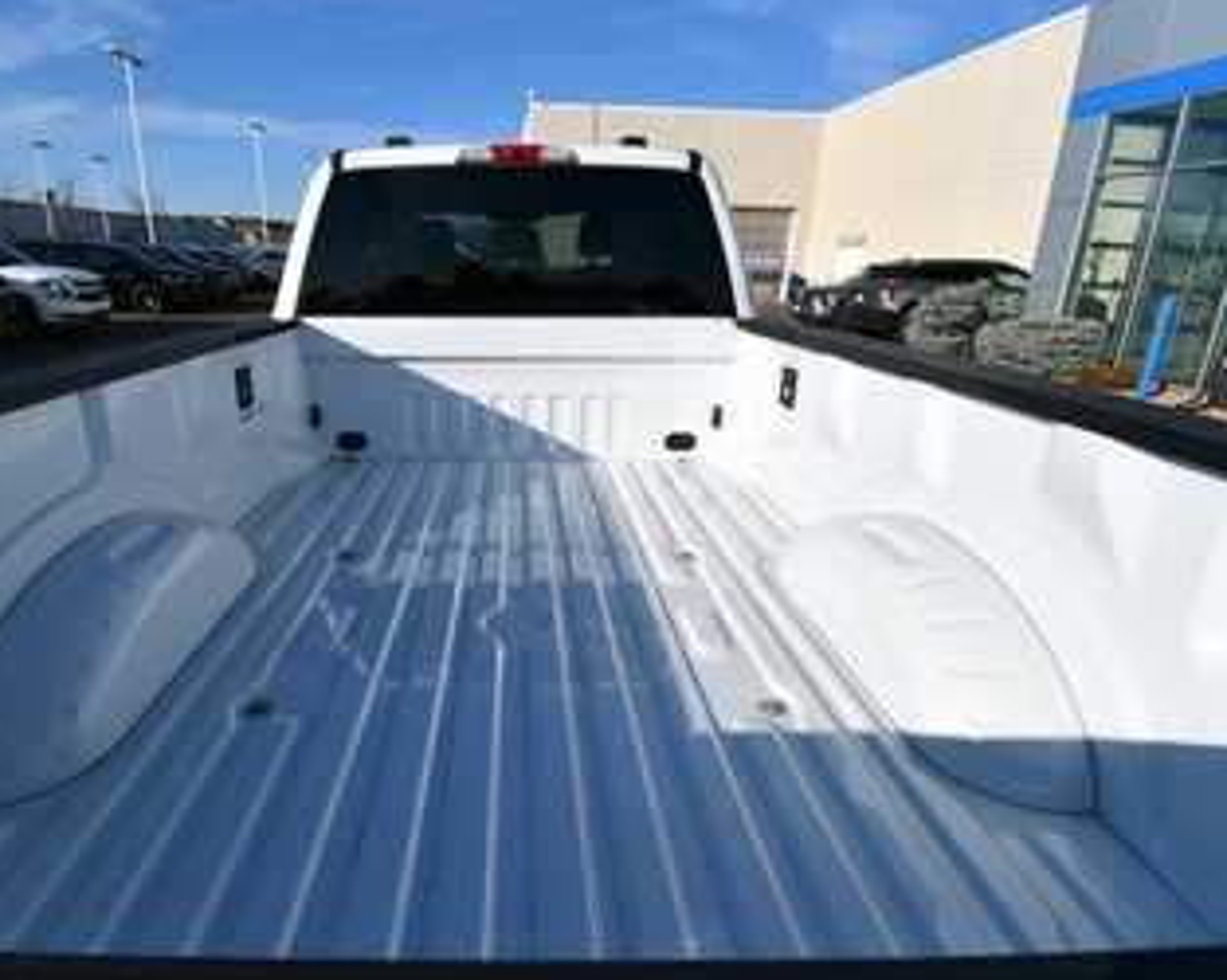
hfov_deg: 85.7
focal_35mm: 18
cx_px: 517
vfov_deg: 73.7
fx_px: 653
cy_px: 484
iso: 100
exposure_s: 1/400
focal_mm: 10
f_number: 10
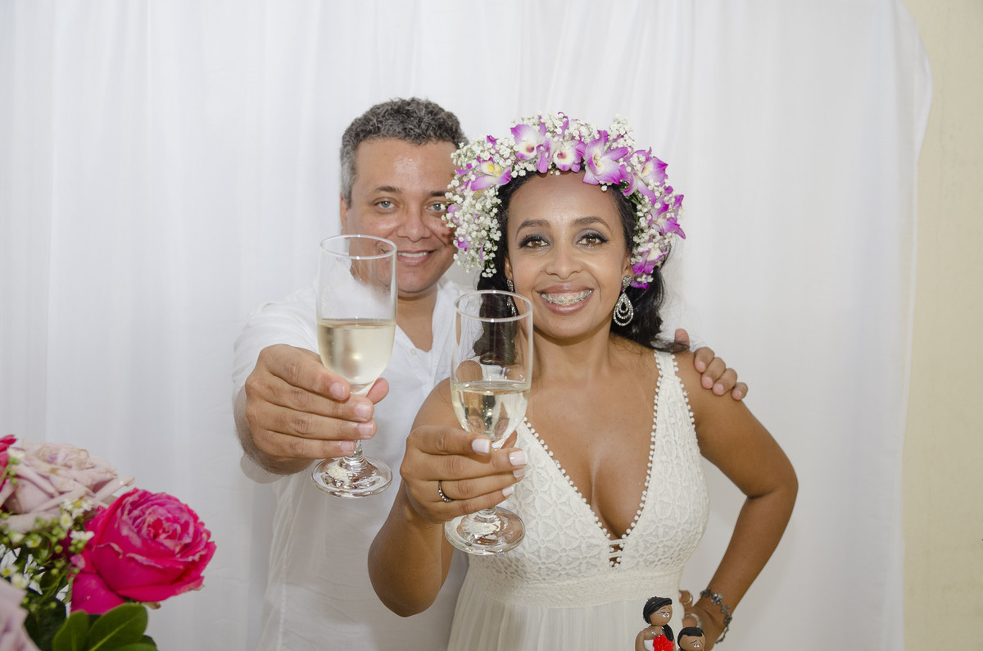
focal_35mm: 36
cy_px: 326
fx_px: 981
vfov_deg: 36.7
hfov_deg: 53.2
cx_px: 492
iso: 640
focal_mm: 24
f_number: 4
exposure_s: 1/125
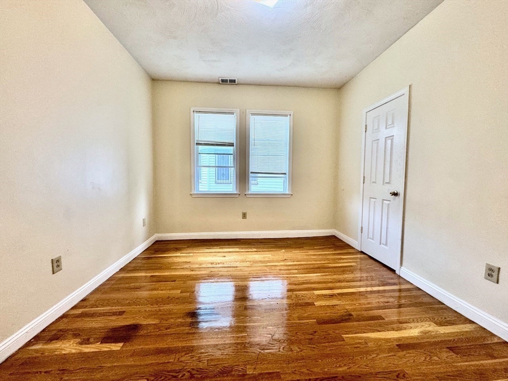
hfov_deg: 102.1
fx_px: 205
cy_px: 190
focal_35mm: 14
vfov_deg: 85.7
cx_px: 254
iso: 160
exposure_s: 1/120
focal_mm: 2.22
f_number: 2.2
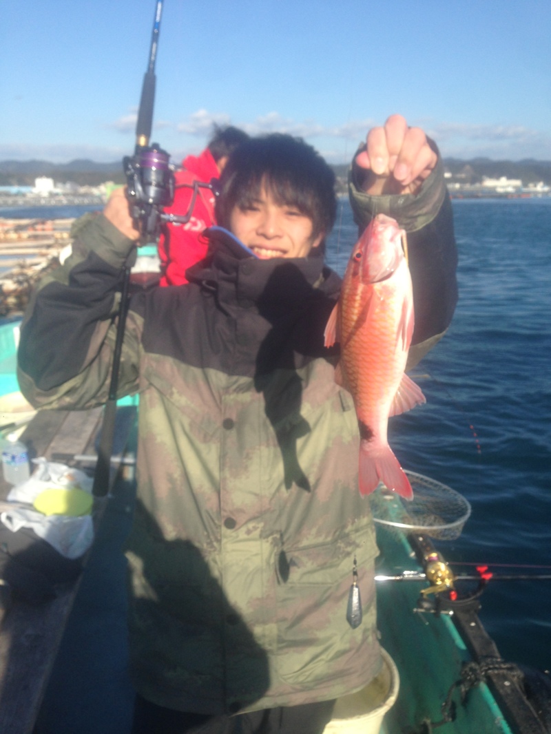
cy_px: 367
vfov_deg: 55.3
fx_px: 700
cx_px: 276
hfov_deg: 43.0
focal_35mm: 33
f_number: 2.4
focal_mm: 4.12
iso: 50
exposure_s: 1/1205
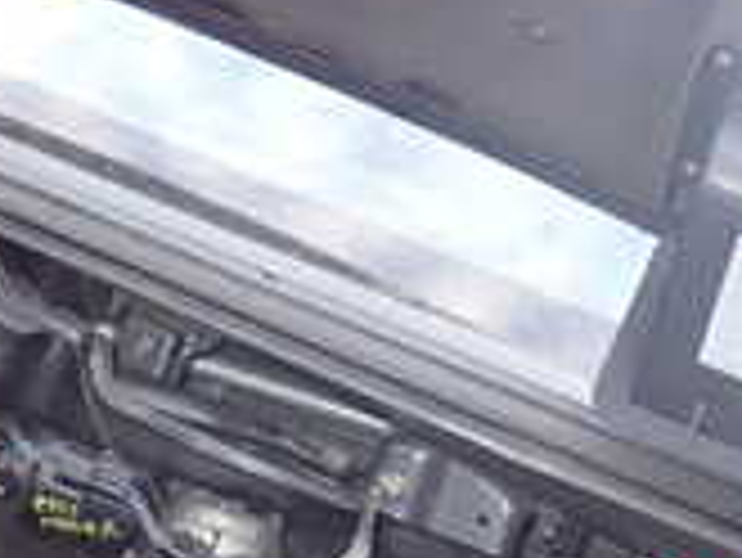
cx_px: 346
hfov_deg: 18.0
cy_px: -346
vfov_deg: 12.7
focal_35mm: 109
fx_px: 2338
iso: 125
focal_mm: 5.4
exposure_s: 1/60
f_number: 2.3
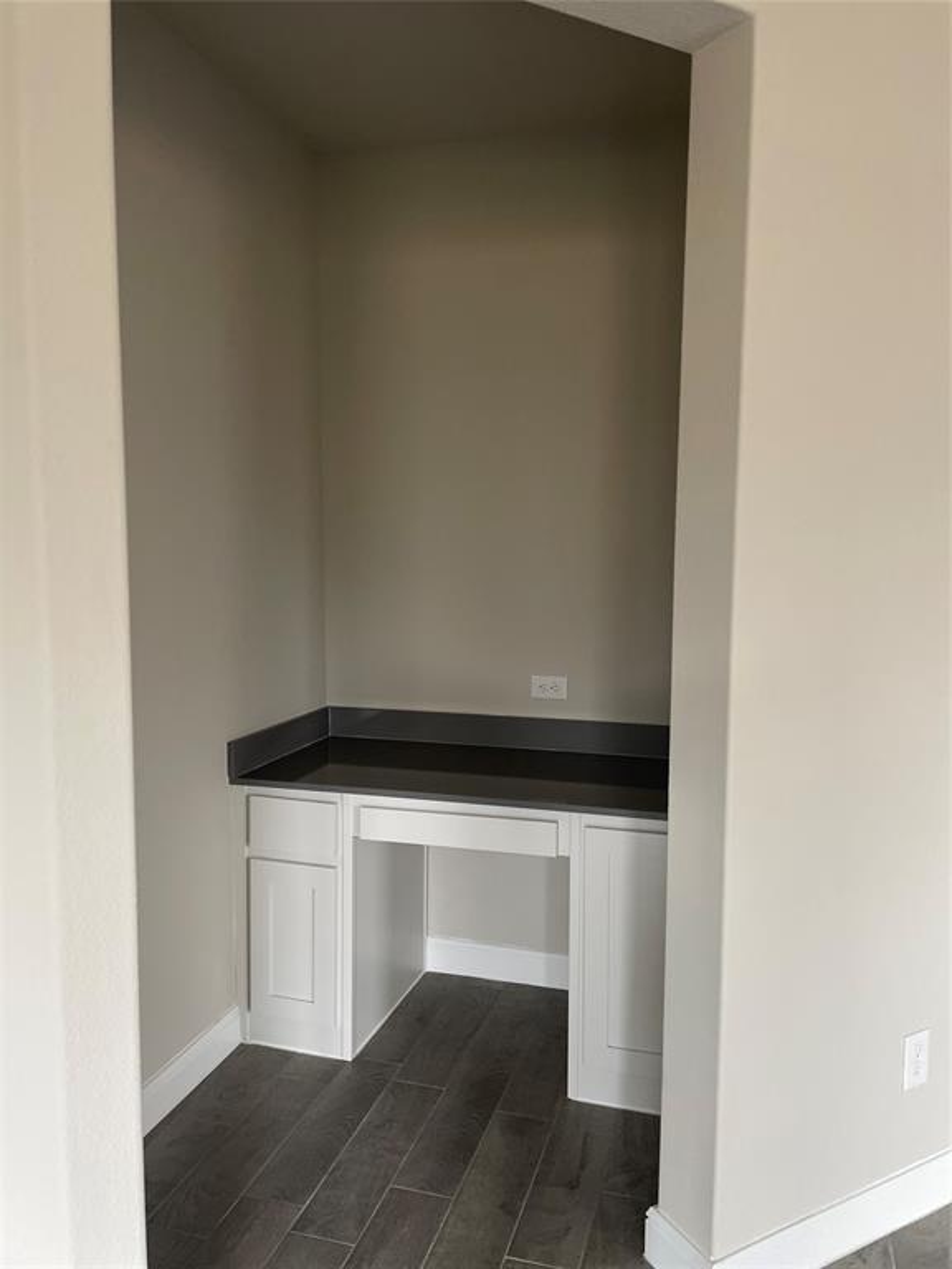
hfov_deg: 53.1
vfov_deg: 67.3
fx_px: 953
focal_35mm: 26
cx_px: 476
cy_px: 634
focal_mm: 4.2
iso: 200
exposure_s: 1/60
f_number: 1.6
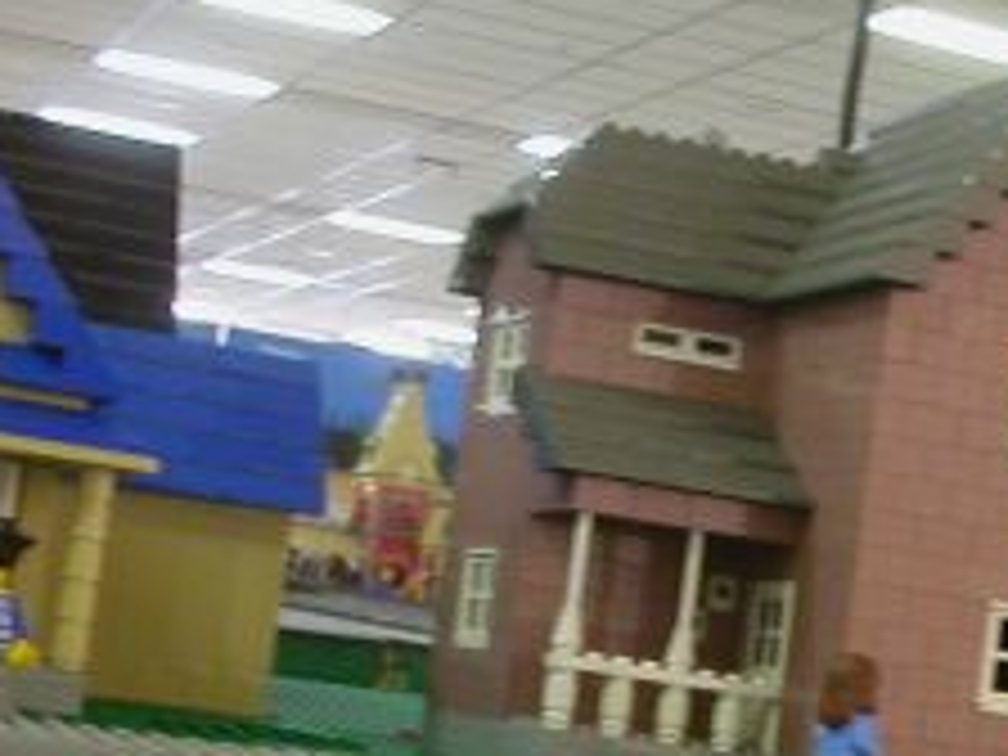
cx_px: 909
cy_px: 765
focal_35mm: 99
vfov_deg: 14.7
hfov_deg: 19.5
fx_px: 2883
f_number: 2.7
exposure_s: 1/6.6
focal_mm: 5.6
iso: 100
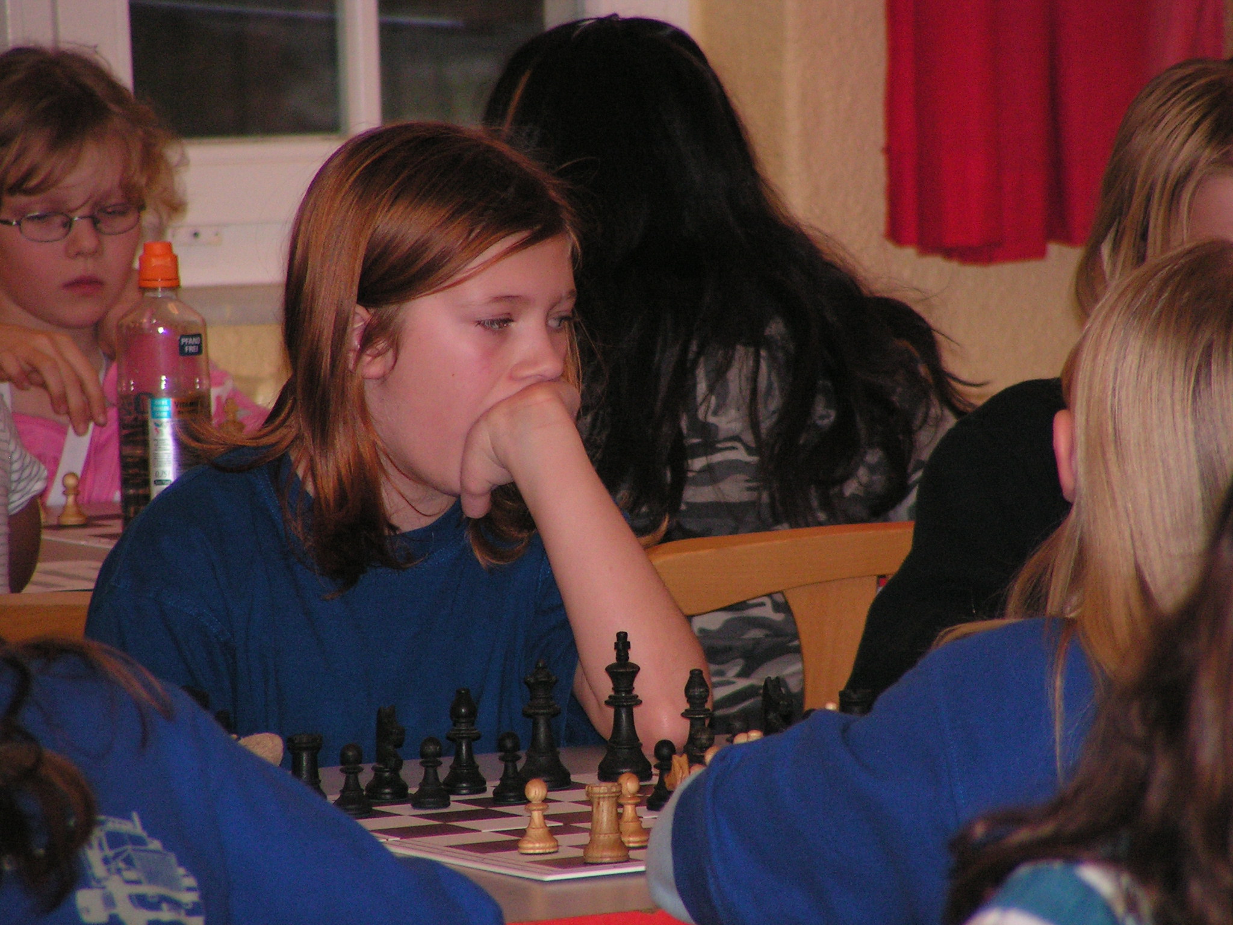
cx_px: 616
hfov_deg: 6.8
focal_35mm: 290
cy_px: 462
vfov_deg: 5.1
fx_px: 10330
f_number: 3.2
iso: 200
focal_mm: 48
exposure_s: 1/320
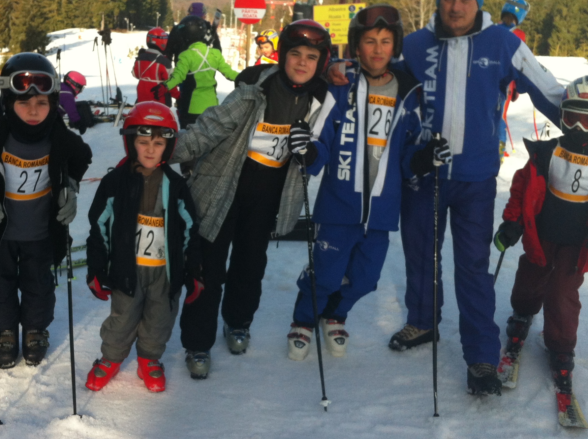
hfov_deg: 36.7
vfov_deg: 27.9
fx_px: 882
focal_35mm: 52
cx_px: 222
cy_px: 190
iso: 80
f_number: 2.8
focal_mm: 3.85
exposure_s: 1/642
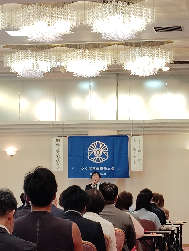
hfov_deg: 49.9
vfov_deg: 63.4
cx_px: 94
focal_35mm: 28
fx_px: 203
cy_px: 126
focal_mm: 4.22
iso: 534
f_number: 1.8
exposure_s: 1/100
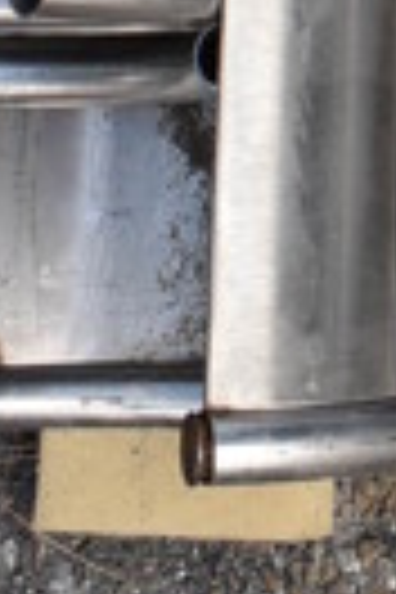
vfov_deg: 9.6
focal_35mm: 187
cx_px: 846
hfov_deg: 7.0
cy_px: -871
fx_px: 3085
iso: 200
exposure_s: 1/250
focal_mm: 18
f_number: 6.3
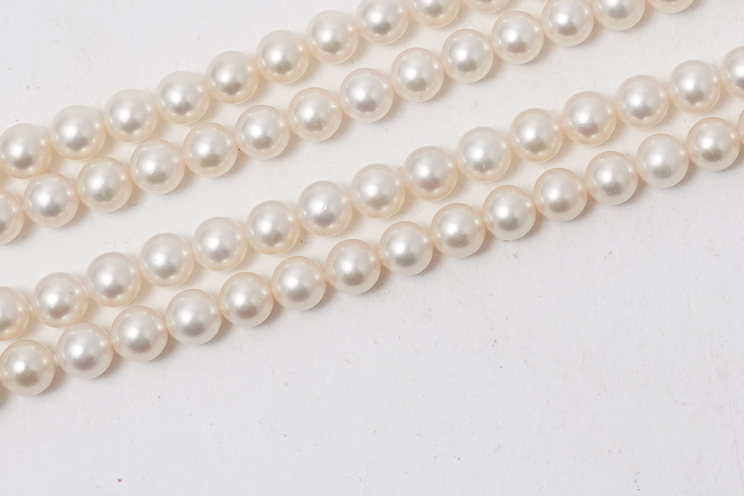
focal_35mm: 134
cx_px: 582
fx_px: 2769
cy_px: 61
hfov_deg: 15.2
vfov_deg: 10.2
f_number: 20
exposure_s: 1/125
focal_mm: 30
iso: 400
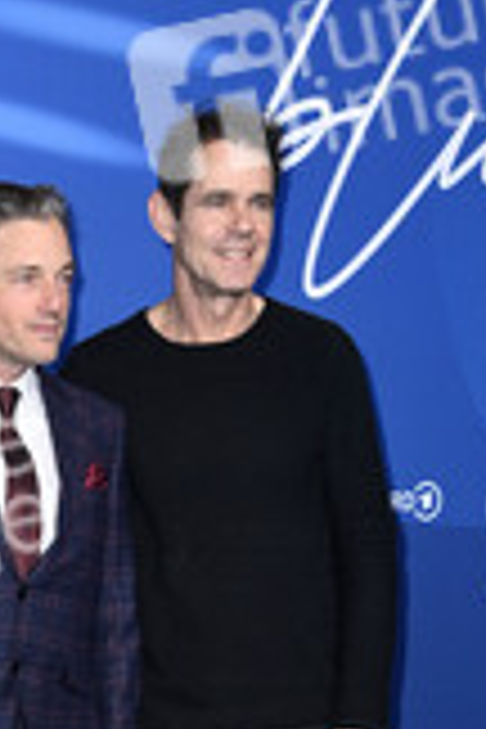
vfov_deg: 14.1
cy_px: 752
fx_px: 2896
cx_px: -50
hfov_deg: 9.5
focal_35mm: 143
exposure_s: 1/250
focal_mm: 58
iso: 1000
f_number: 5.6
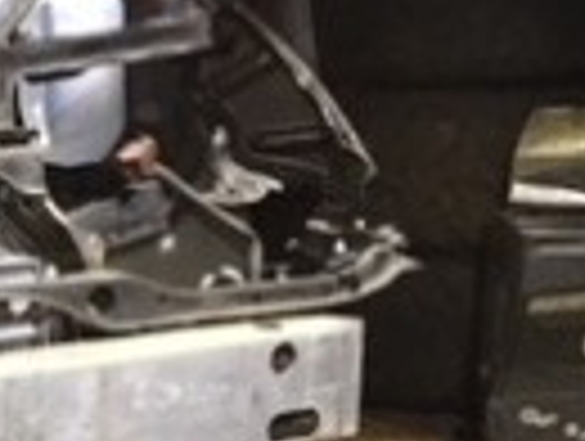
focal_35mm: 140
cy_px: 436
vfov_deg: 10.5
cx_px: -544
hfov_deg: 12.5
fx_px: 2370
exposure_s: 1/15
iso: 200
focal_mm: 4.15
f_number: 2.2
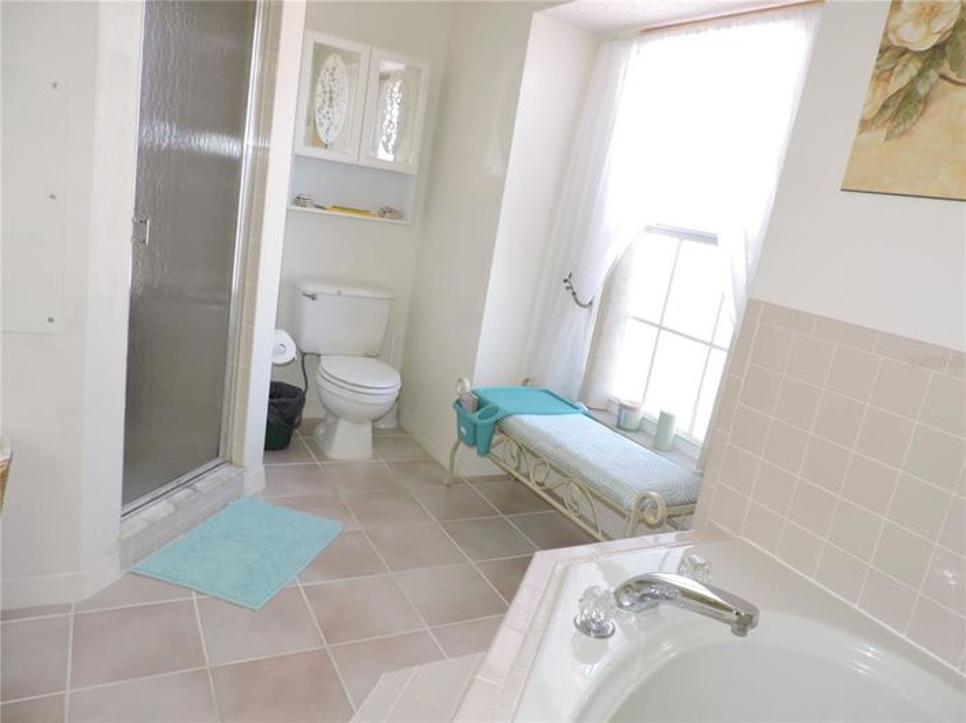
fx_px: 669
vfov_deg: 56.8
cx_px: 483
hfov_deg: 71.6
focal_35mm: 24
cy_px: 362
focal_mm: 4.3
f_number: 3
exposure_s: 1/40
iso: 400
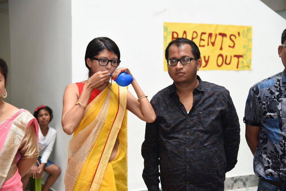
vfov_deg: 21.9
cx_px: 143
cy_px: 96
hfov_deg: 32.4
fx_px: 493
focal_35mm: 62
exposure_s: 1/125
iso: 1250
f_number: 4
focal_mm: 62
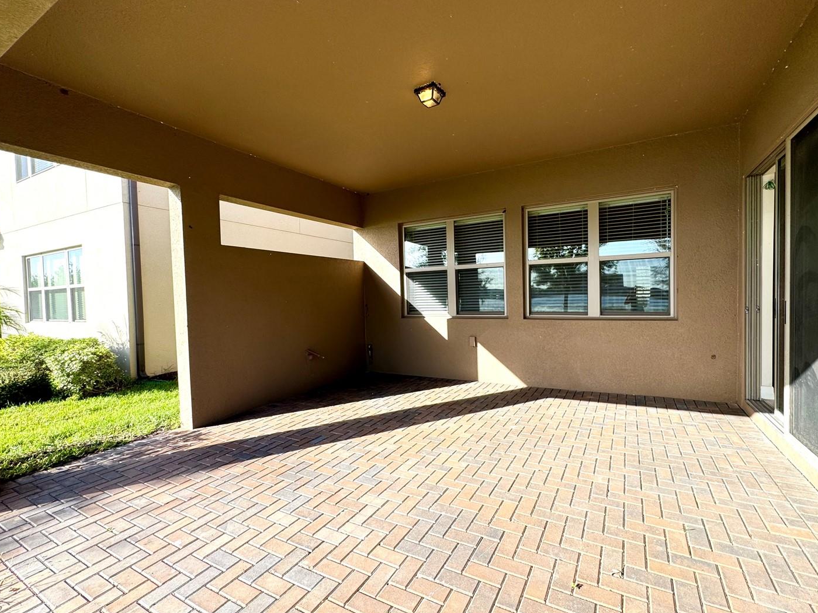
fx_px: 378
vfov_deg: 78.1
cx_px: 431
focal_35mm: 16
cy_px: 309
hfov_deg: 94.4
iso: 40
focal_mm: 2.22
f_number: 2.2
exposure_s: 1/430
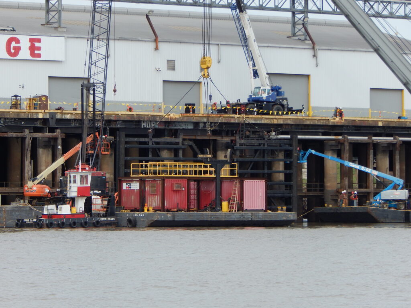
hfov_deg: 8.5
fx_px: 2755
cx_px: 206
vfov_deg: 6.4
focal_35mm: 232
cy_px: 154
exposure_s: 1/250
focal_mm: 41.7
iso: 140
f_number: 5.6
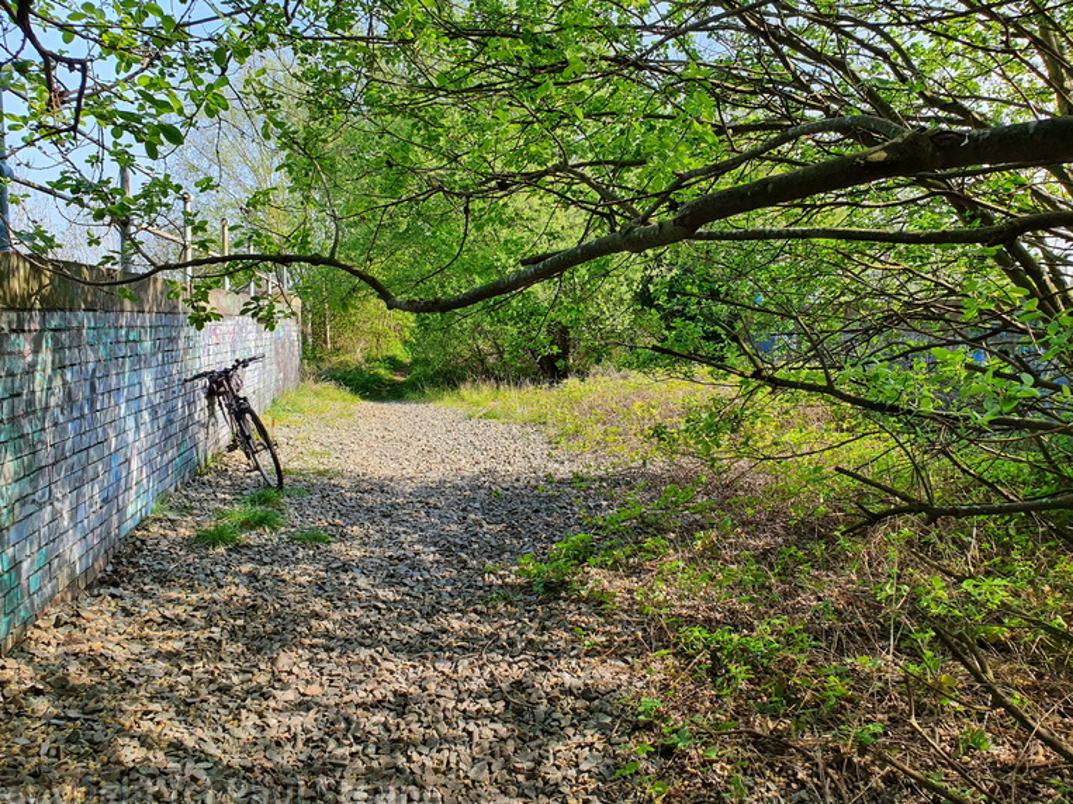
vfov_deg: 51.3
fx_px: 837
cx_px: 525
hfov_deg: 65.3
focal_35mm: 27
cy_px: 413
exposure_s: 1/490
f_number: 2.4
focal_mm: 4.32
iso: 50
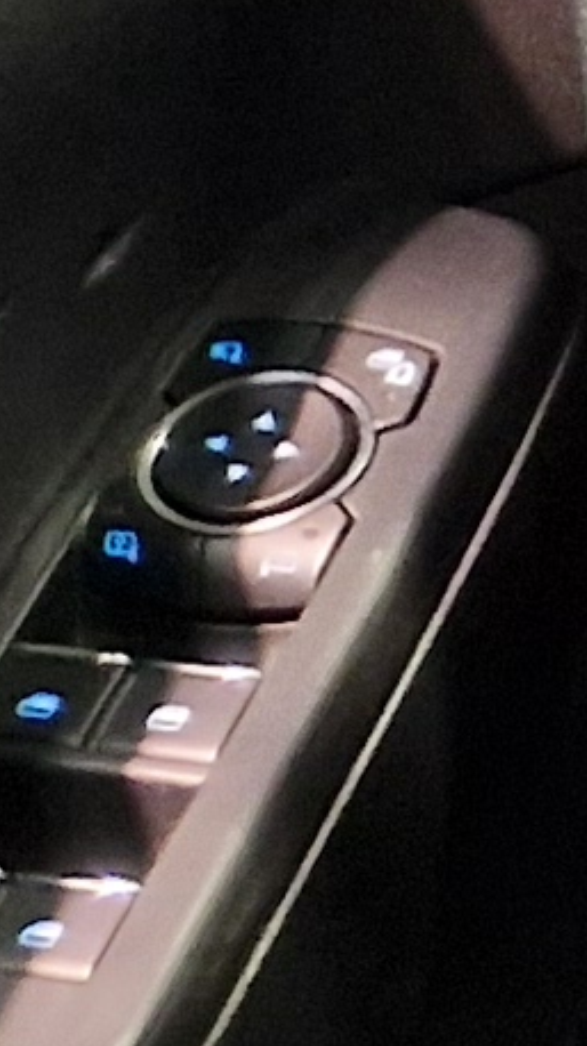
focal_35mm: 219
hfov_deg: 3.7
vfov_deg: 9.8
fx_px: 6071
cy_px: 1073
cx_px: 4500
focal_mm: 5.4
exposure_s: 1/29
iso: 250
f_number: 1.8
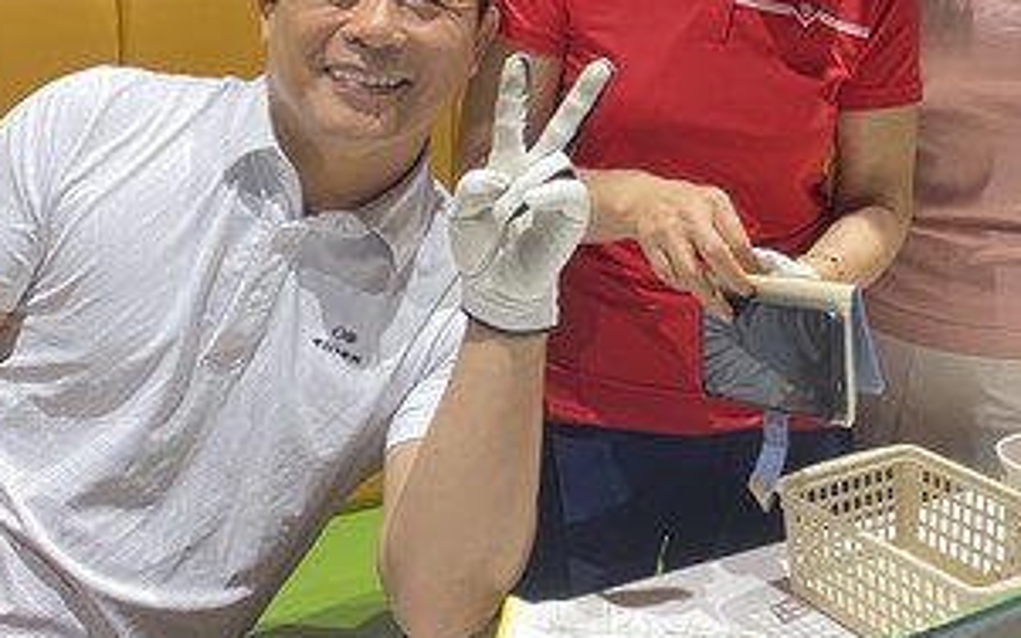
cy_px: -109
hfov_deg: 36.5
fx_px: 1530
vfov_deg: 21.9
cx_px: 695
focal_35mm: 55
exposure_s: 1/57
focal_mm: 4.25
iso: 500
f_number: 1.8
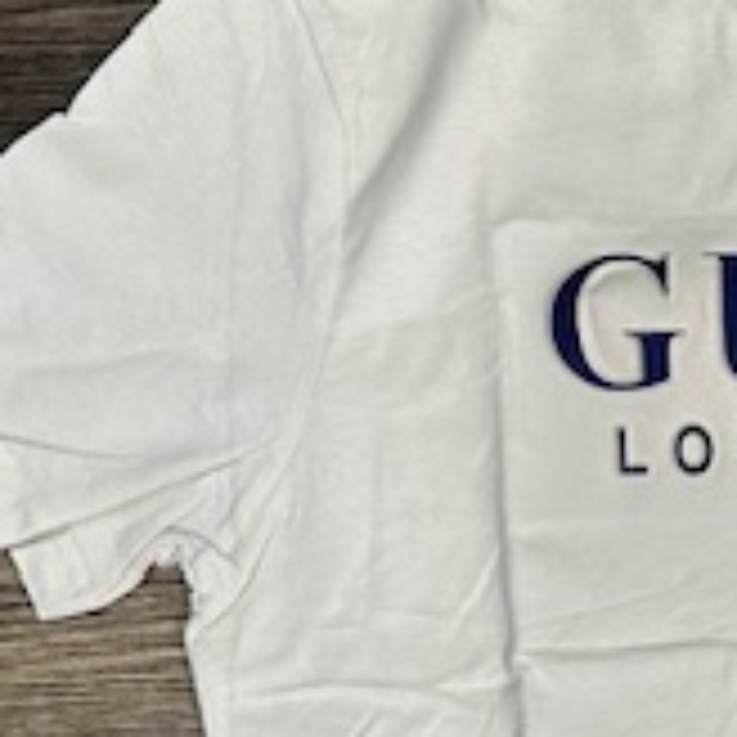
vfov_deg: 20.2
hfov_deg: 19.5
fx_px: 1999
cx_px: 908
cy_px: 755
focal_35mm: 83
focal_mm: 6.86
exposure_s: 1/100
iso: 125
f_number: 1.78
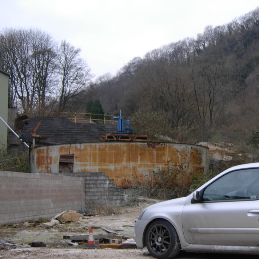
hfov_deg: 28.0
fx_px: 516
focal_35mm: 61
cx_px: 172
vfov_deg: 28.1
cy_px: 139
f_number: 3.1
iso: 50
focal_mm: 10.1
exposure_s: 1/8.2
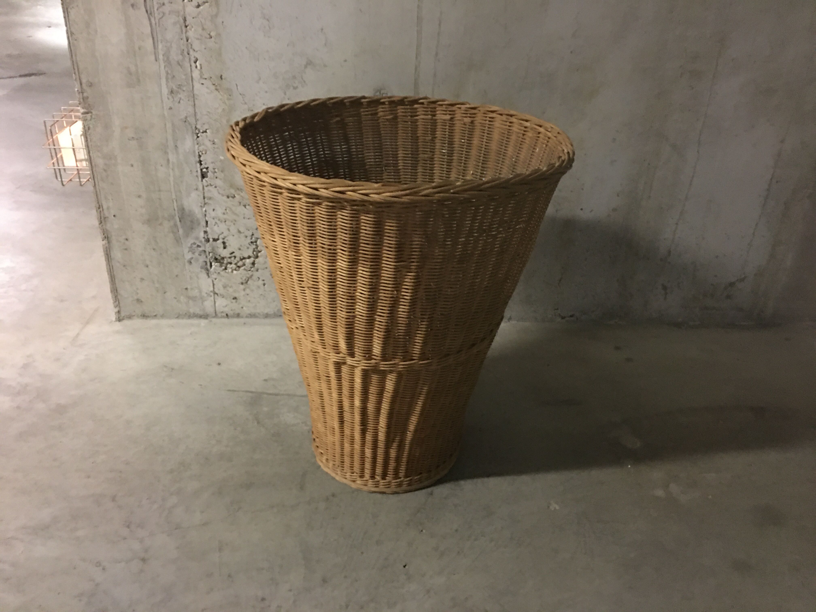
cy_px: 306
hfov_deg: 61.7
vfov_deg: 48.2
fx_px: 684
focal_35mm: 29
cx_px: 408
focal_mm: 4.15
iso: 125
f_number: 2.2
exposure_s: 1/4
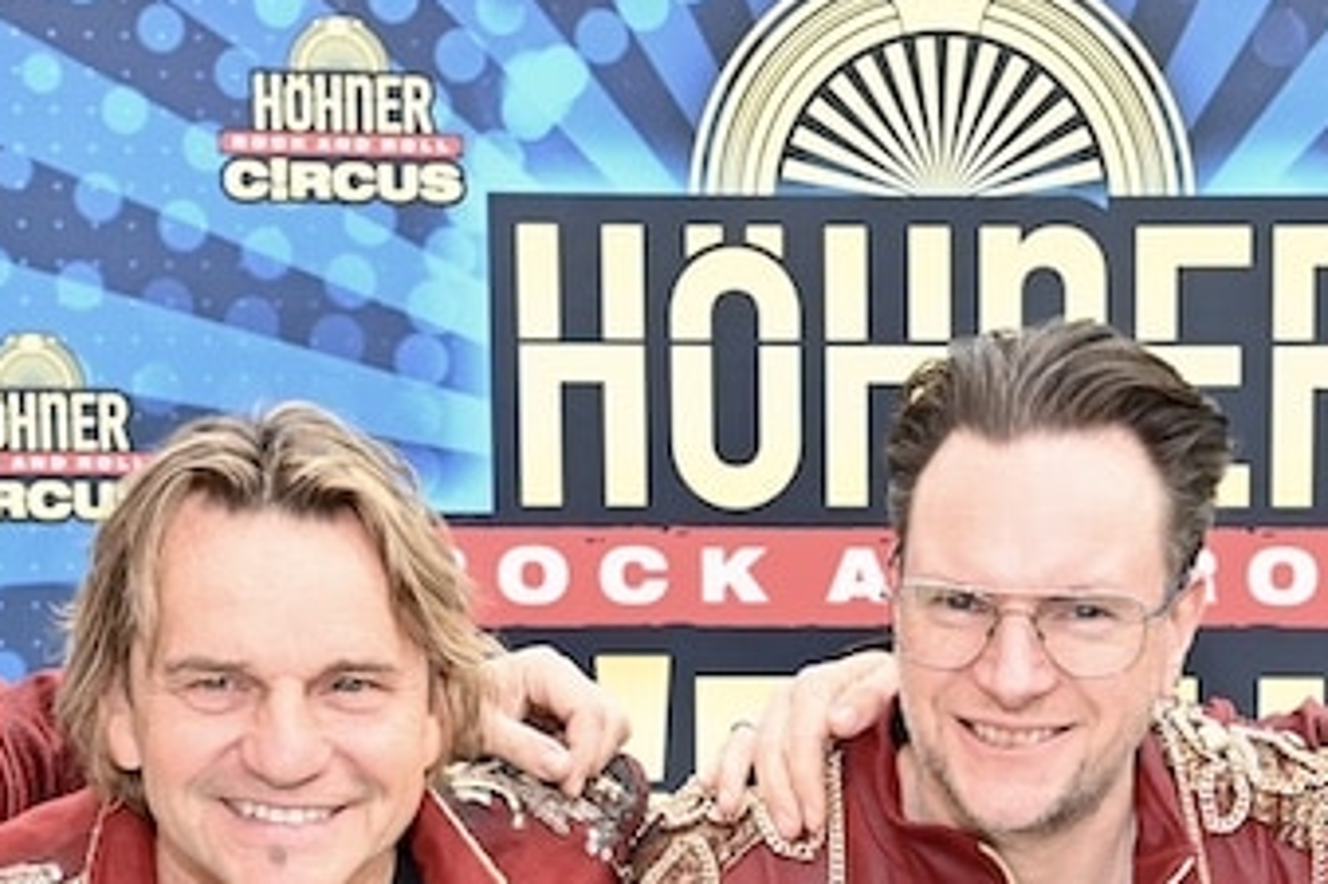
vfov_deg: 13.9
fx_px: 3466
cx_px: 1010
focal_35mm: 94
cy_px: 1188
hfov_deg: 21.5
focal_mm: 31
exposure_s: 1/200
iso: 1250
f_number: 4.5
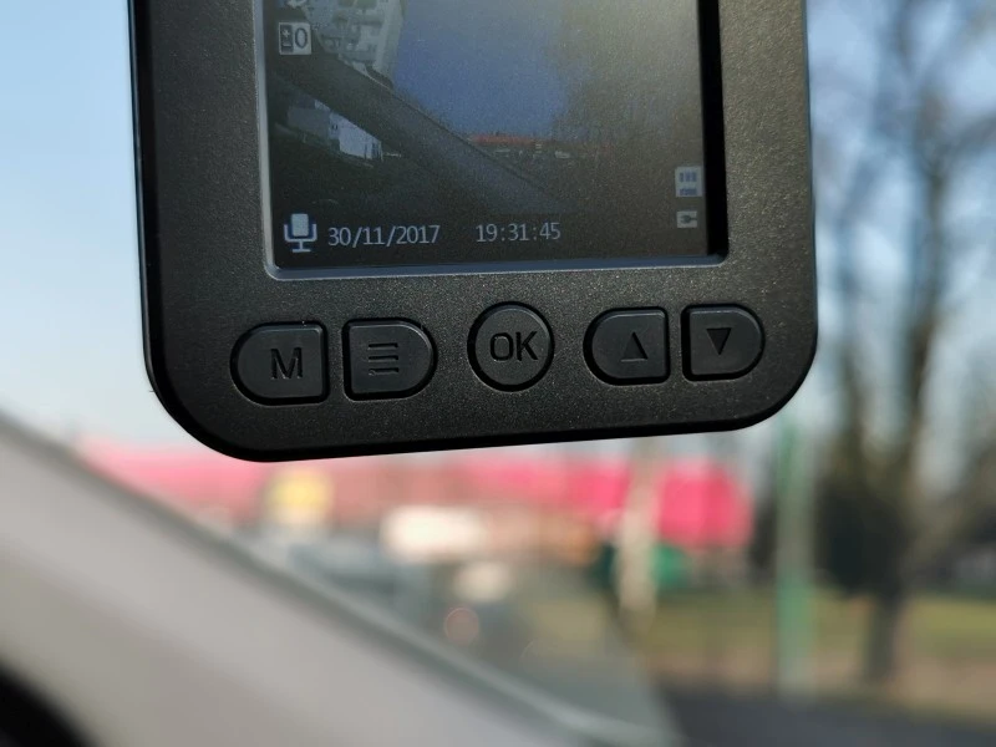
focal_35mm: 46
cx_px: 498
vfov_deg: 31.5
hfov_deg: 41.2
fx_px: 1324
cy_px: 374
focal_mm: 5.56
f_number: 1.6
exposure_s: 1/1066
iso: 50
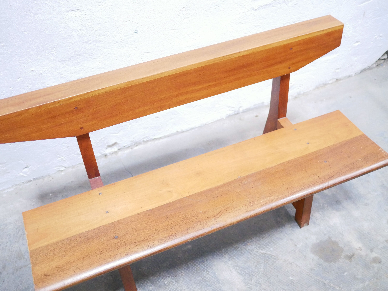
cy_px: 146
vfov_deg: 36.0
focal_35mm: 40
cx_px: 194
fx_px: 449
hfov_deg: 46.8
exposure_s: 1/50
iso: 3200
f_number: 1.7
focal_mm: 20
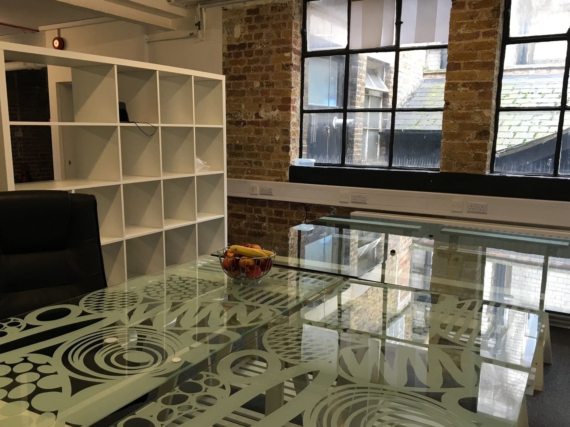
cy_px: 221
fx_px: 527
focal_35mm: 32
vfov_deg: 44.1
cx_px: 280
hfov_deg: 56.8
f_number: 2.2
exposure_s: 1/33
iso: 40
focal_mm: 4.15
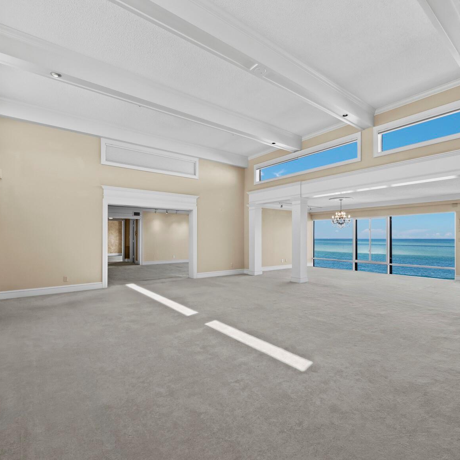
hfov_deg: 83.8
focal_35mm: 17
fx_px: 256
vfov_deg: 84.0
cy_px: 224
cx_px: 247
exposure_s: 1/10
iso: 320
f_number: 13
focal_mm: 7
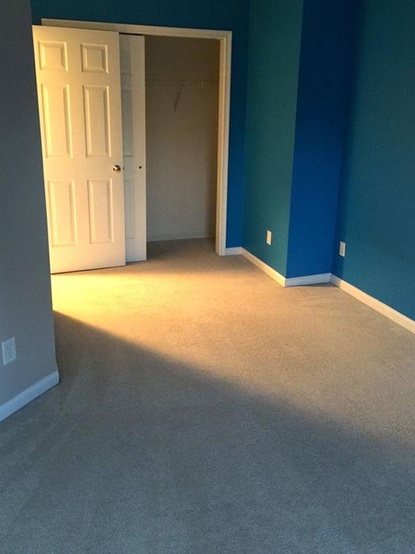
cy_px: 264
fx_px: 528
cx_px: 218
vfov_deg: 55.3
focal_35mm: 33
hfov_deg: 42.9
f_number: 2.2
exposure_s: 1/4
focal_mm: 4.15
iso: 100
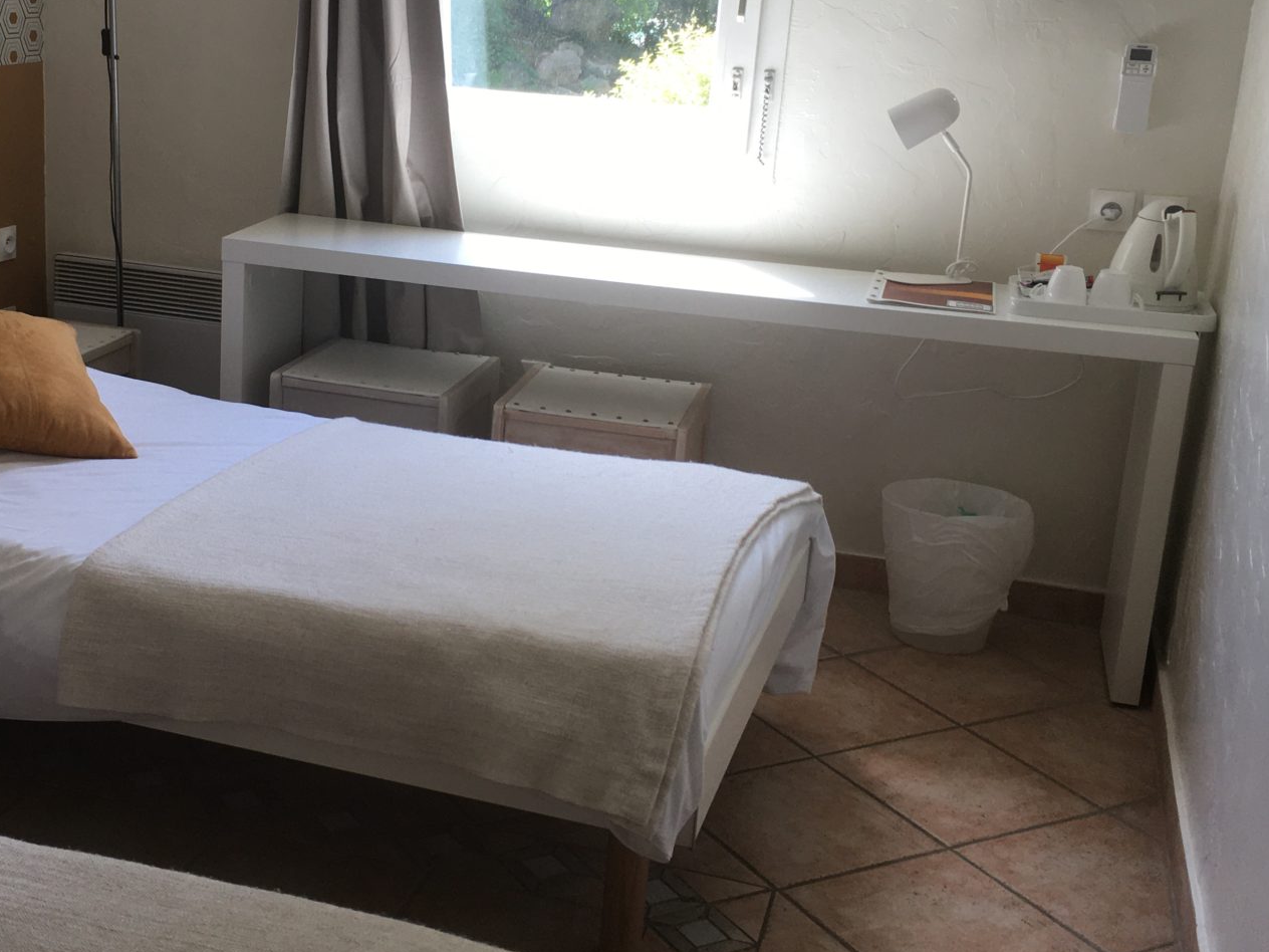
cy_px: 395
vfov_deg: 30.8
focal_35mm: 47
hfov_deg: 40.0
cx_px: 427
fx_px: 1723
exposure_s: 1/100
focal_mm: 4.15
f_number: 2.2
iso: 32
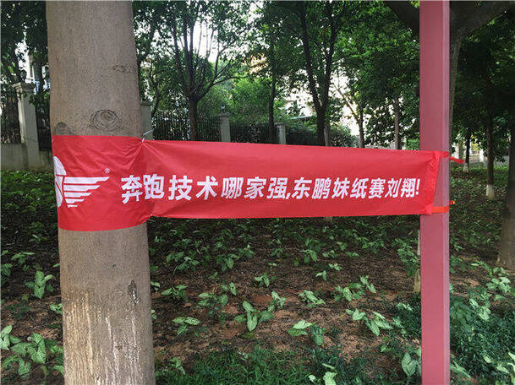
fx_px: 431
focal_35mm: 29
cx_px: 258
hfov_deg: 61.7
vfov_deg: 48.2
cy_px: 192
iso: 50
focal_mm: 4.15
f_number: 2.2
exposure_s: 1/33
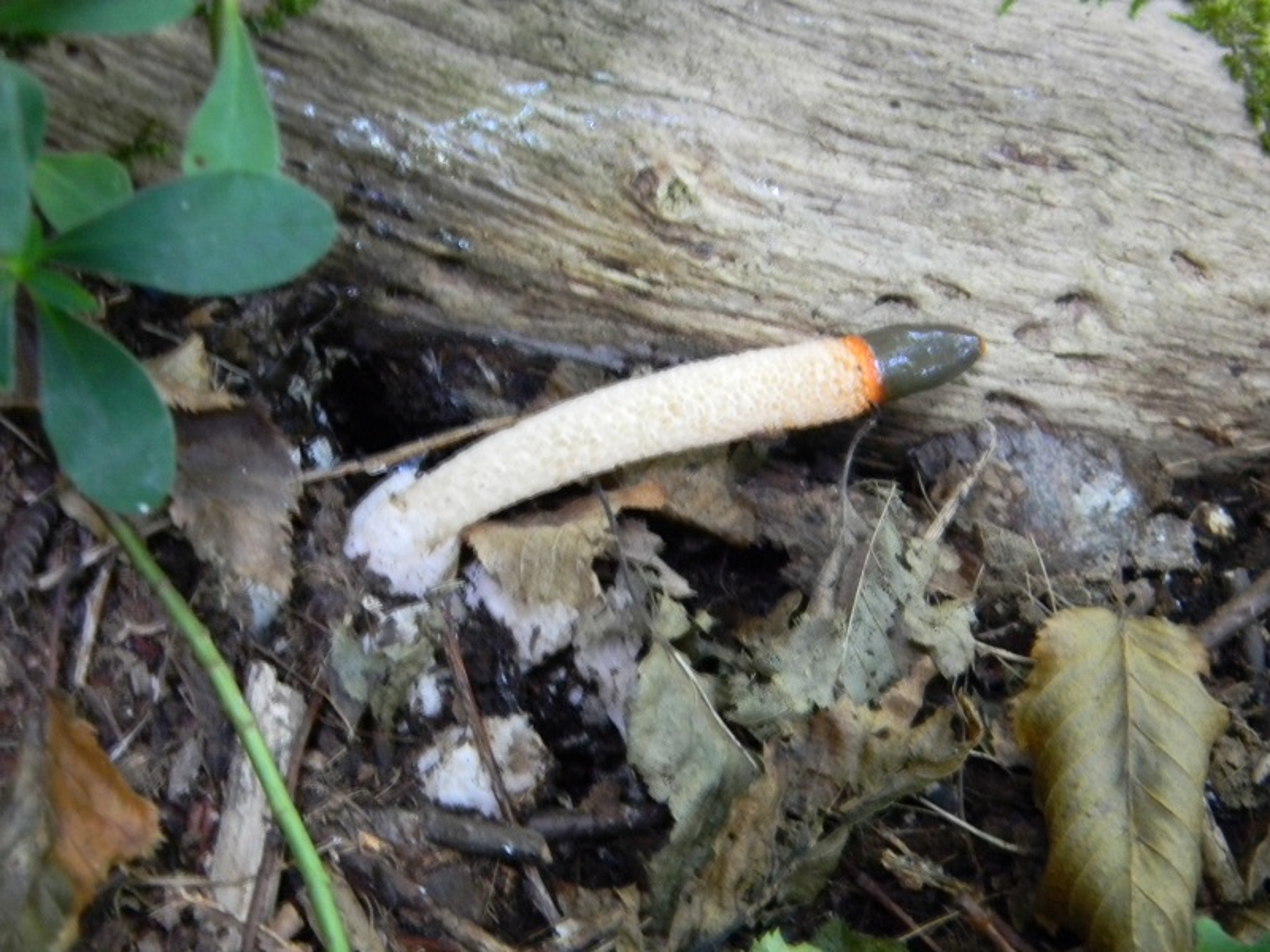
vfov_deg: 17.8
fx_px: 3045
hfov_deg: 23.6
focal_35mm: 83
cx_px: 635
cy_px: 476
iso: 400
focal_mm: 15.1
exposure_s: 1/2.6
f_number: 4.5
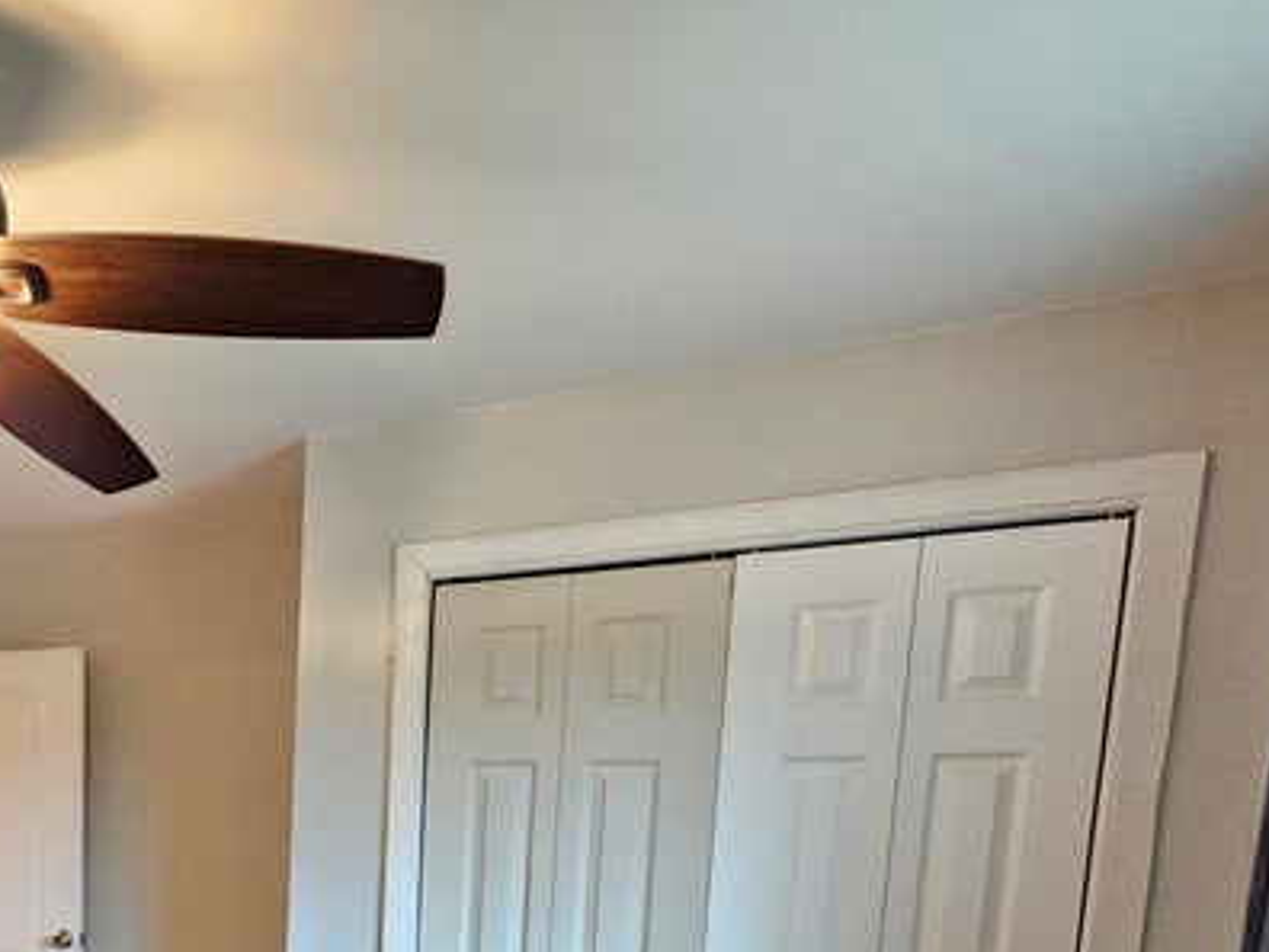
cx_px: -50
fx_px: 1026
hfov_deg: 49.3
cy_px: 907
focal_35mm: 28
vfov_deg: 44.0
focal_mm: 2.2
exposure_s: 1/30
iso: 400
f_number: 2.2
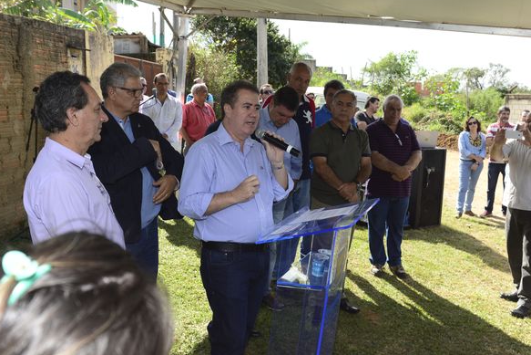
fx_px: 531
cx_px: 266
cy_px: 174
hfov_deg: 53.1
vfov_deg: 36.9
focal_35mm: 36
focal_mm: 35
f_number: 8
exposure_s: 1/160
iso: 200
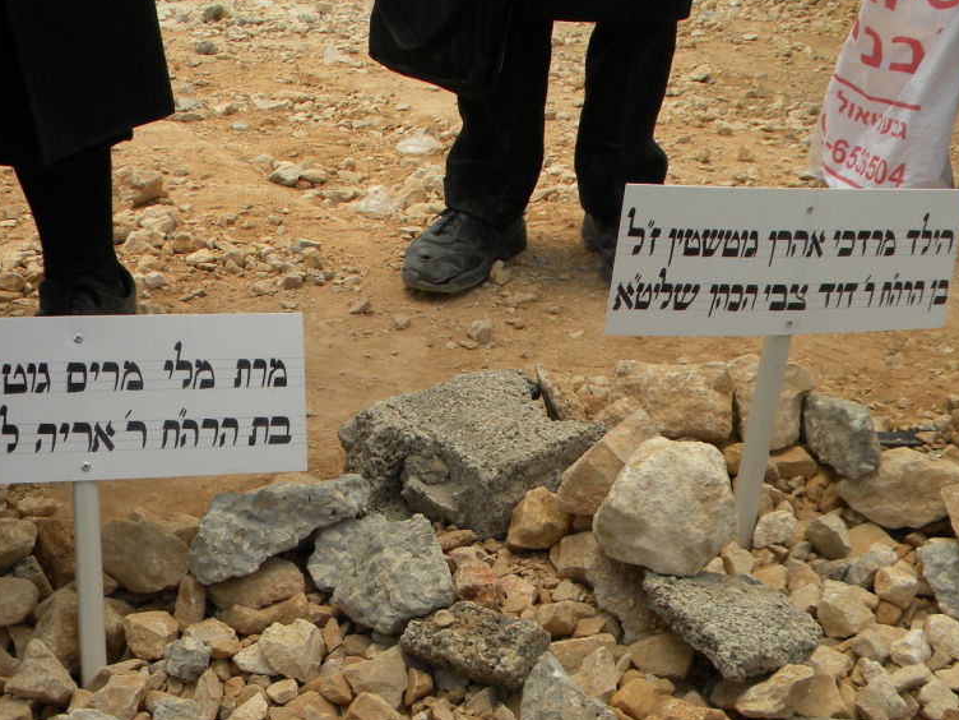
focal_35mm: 49
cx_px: 421
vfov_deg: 29.5
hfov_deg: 38.8
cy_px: 471
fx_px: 1357
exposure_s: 1/502
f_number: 3.7
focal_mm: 6.4
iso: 80
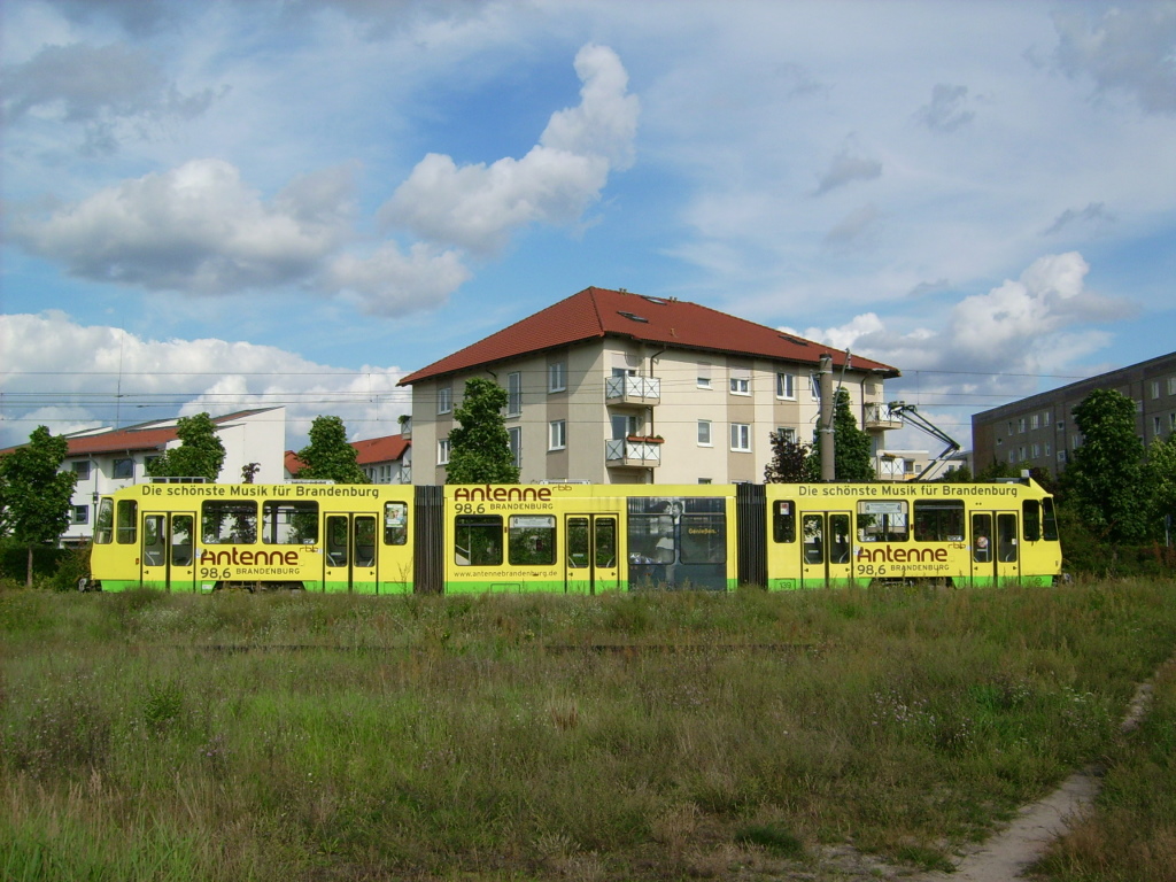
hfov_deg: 52.6
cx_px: 588
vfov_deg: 40.7
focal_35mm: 35
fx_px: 1189
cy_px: 441
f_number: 5.8
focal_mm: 5.95
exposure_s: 1/706
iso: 50
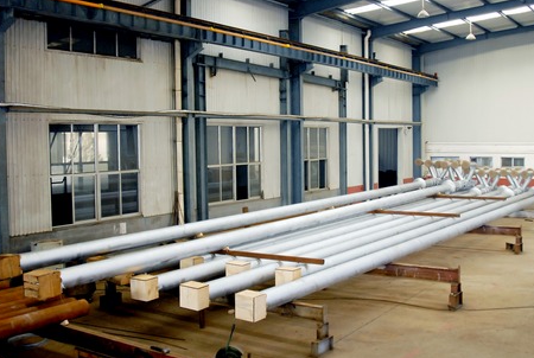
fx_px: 595
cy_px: 172
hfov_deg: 48.4
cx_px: 279
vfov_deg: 33.5
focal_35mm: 40
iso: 400
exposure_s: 1/80
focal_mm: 24
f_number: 2.8
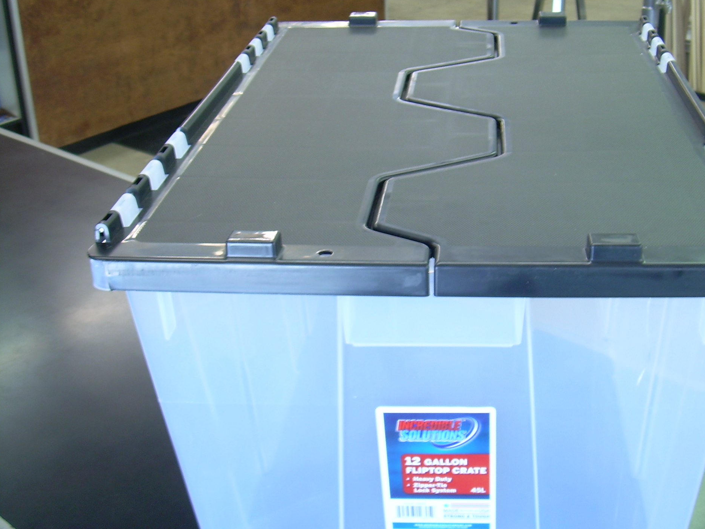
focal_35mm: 46
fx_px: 937
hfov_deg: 41.0
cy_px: 231
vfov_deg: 31.5
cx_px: 425
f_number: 2.8
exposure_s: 1/10.4
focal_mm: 6.3
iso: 50
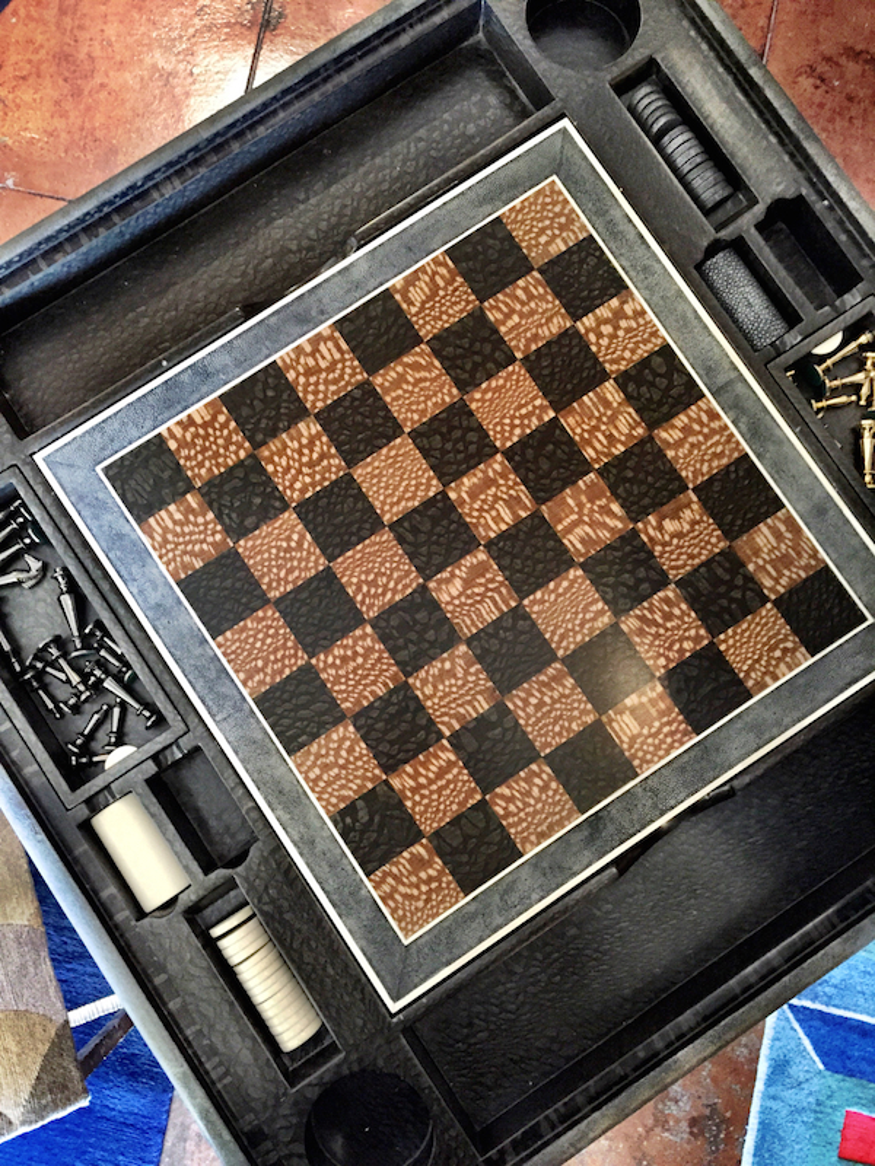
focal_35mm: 29
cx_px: 438
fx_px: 977
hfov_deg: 48.2
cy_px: 583
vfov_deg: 61.7
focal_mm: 4.15
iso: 250
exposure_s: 1/15
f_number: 2.2
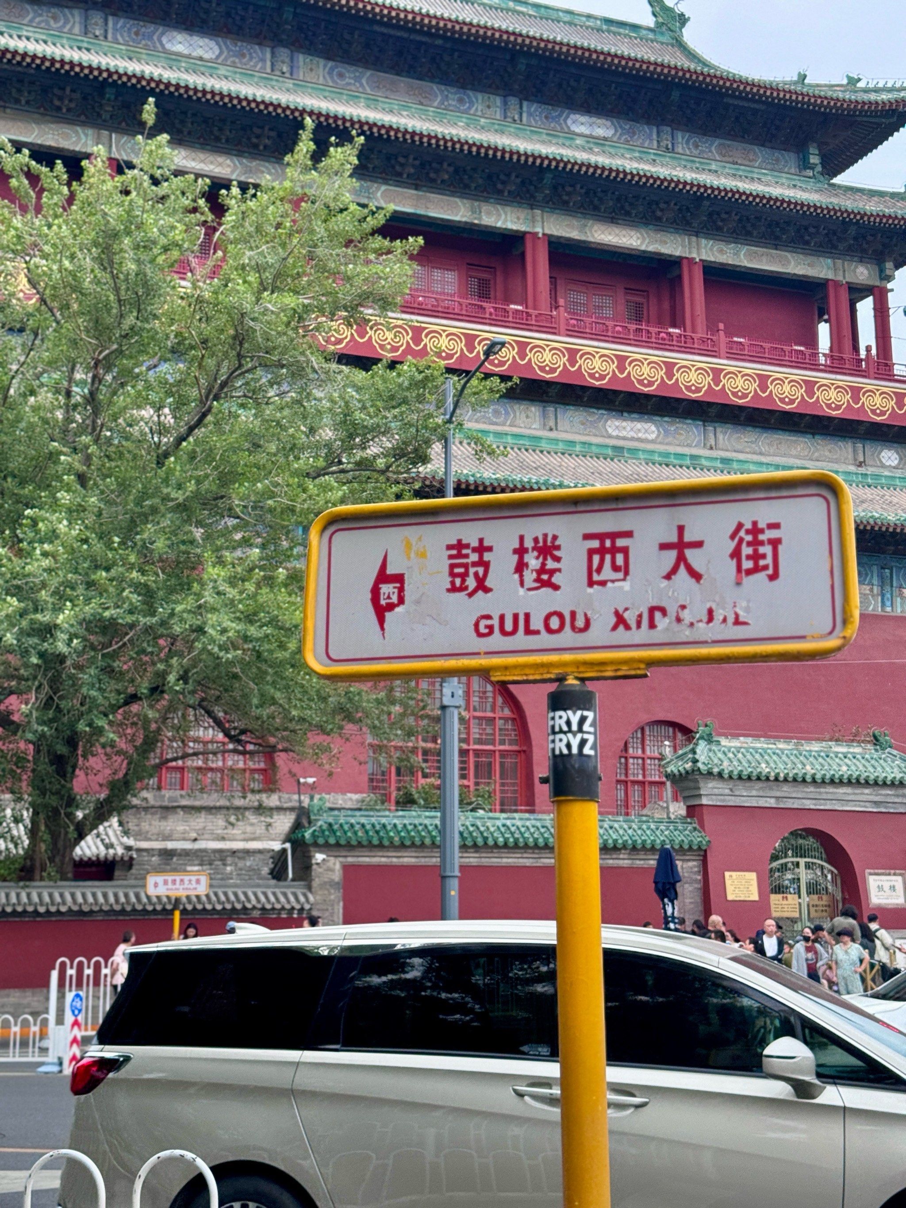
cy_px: 604
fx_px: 1675
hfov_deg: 30.3
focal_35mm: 48
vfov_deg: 39.7
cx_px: 453
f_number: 1.78
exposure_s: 1/211
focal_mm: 6.76
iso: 64
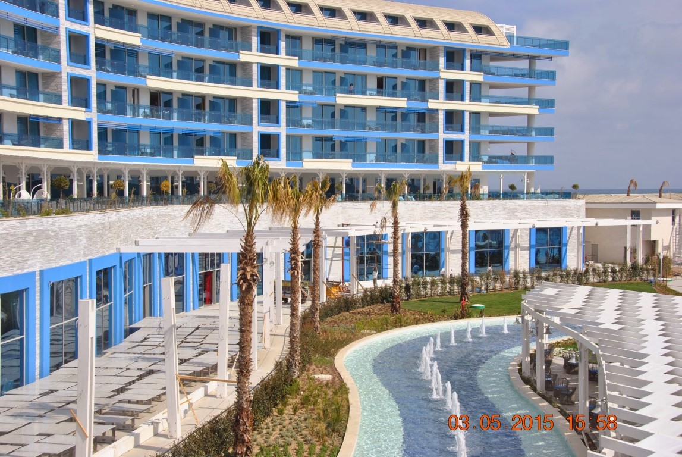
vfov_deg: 26.6
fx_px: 967
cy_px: 228
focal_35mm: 51
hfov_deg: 38.8
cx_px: 341
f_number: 10
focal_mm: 34
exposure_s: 1/400
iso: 100
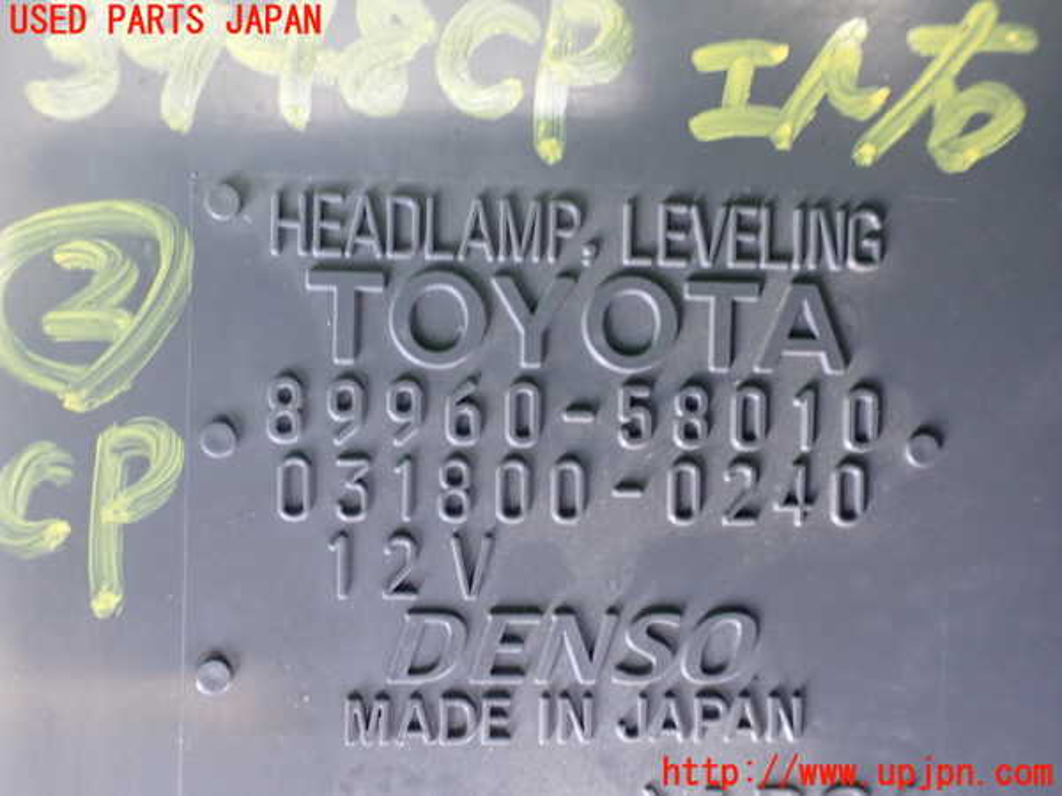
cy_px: 398
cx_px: 531
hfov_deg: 60.0
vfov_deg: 46.8
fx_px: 920
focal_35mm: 30
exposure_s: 1/30
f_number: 2.3
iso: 1250
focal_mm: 5.4
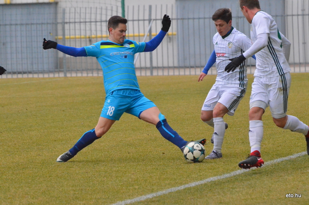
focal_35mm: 345
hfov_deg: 6.0
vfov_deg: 4.0
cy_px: 102
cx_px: 154
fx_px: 2955
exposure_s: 1/1000
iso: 6400
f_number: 9
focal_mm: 230
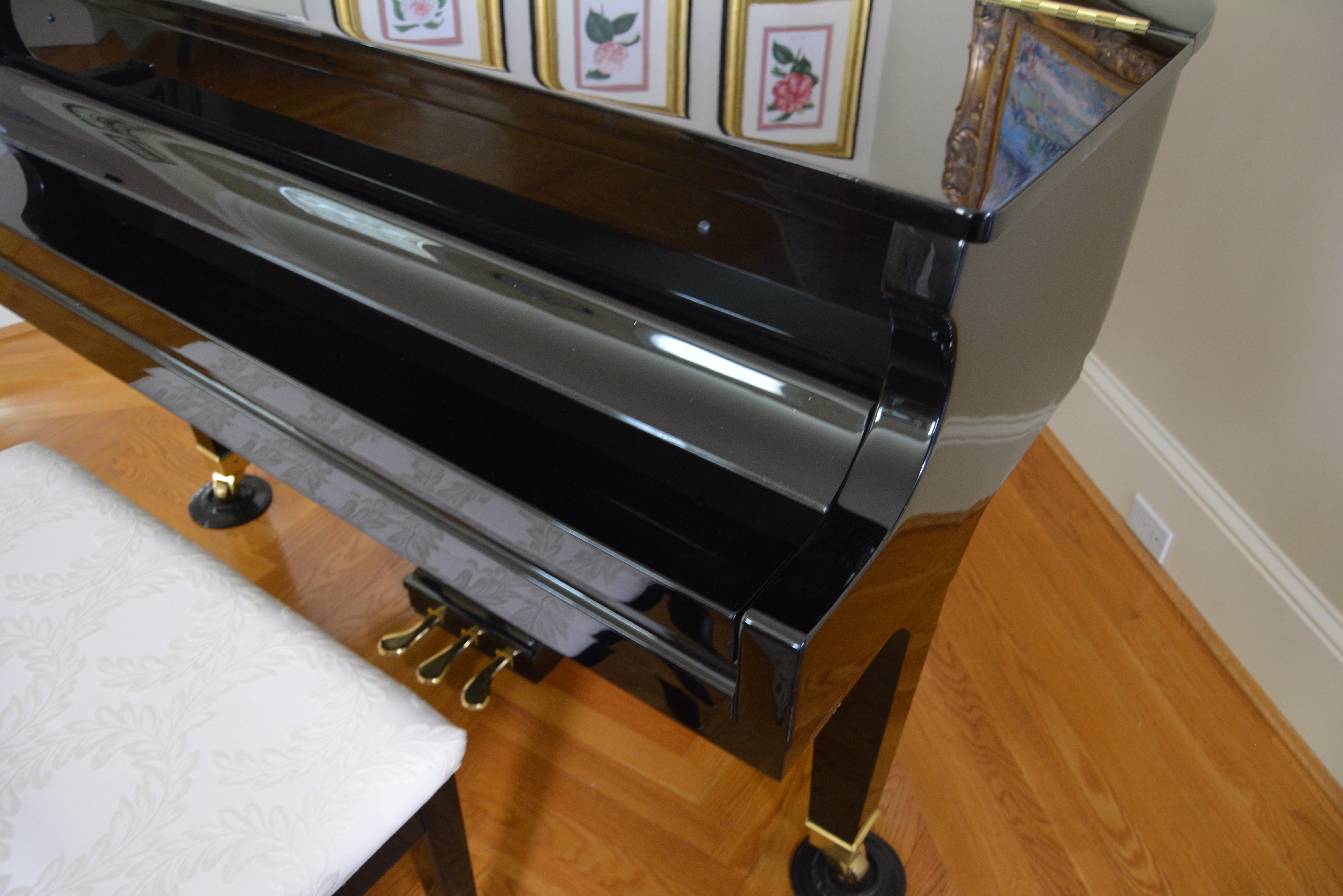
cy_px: 448
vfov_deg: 47.9
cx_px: 672
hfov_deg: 67.4
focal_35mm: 27
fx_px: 1007
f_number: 3.5
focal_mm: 18
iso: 1100
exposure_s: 1/30
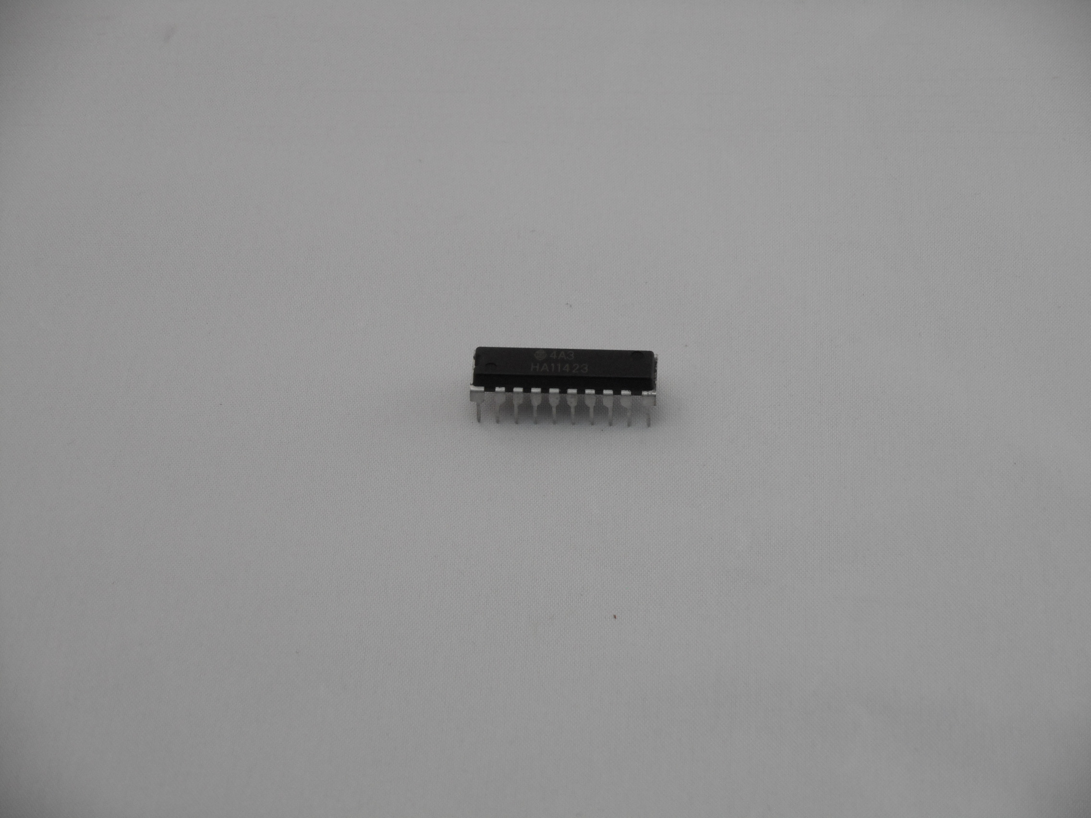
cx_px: 546
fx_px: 3215
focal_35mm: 102
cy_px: 409
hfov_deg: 19.3
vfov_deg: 14.5
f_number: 5.8
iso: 250
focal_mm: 18.2
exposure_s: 1/60
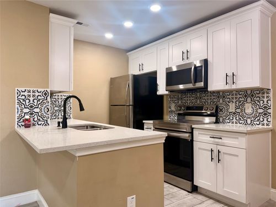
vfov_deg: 56.8
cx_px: 138
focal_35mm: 24
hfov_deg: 71.6
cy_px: 104
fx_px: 191
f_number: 1.78
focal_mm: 6.76
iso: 125
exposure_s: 1/120
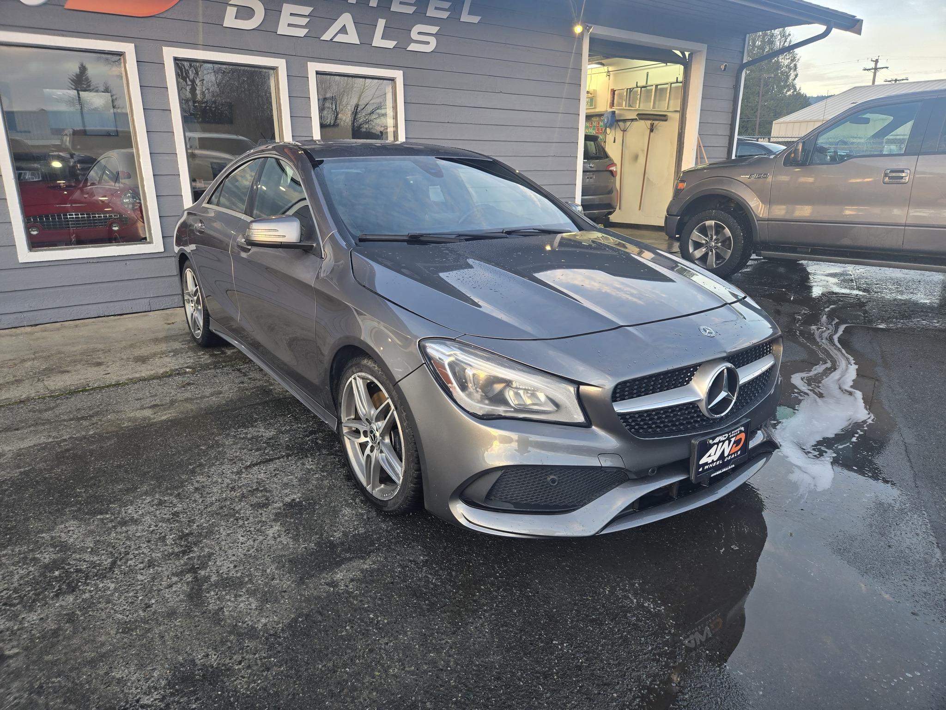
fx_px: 629
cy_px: 355
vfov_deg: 58.9
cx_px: 473
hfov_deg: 73.9
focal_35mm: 23
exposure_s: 1/120
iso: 50
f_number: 1.8
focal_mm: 5.4
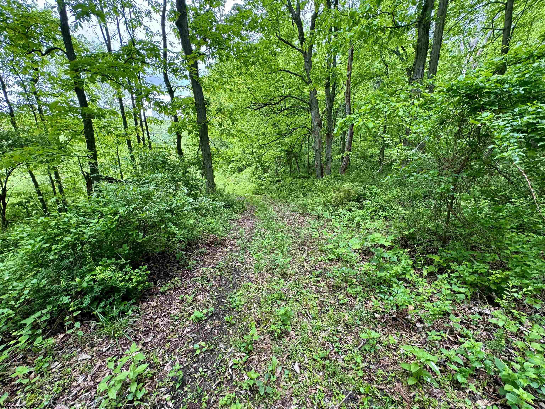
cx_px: 272
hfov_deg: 102.1
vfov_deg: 85.7
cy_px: 204
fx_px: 220
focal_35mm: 14
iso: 64
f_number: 2.2
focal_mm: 2.22
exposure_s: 1/99
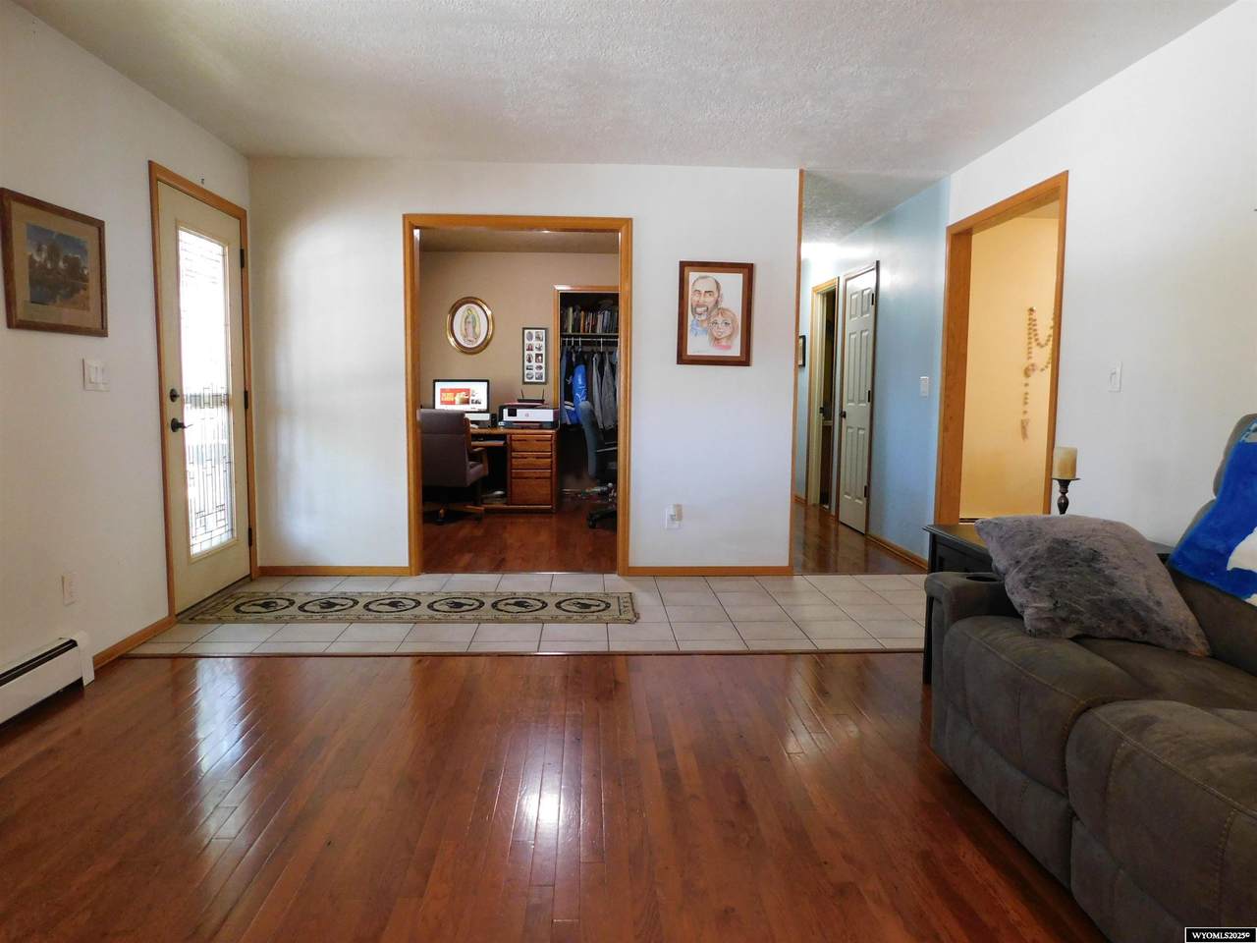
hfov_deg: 73.9
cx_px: 628
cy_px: 472
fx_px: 835
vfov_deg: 58.9
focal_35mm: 23
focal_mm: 4
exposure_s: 1/20
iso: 400
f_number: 3
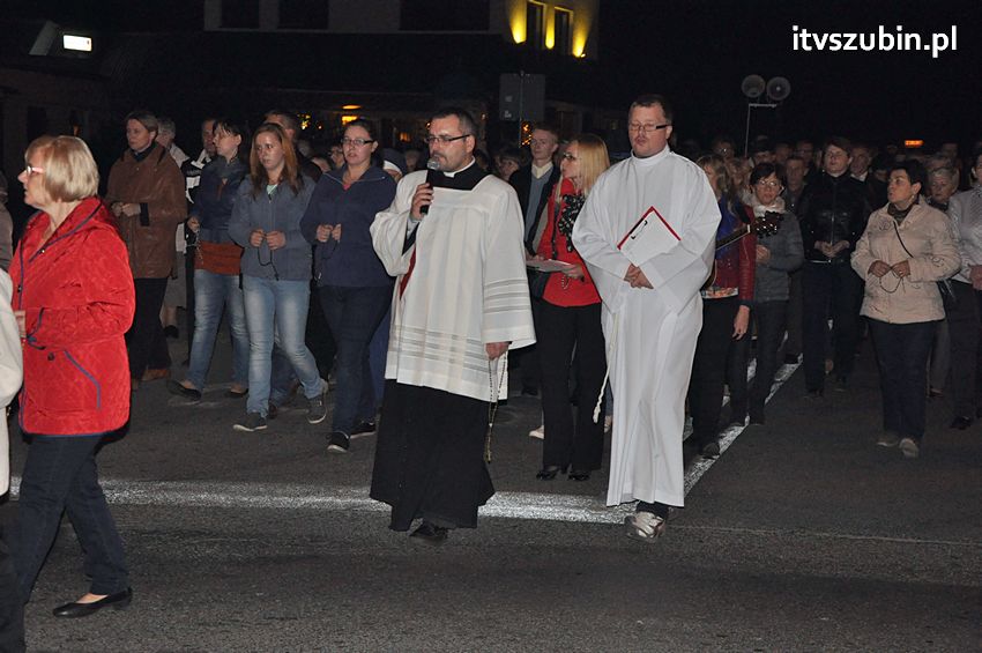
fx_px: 1717
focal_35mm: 63
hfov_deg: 31.9
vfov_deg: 21.5
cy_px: 326
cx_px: 491
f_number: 5
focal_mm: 42
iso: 2000
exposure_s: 1/60
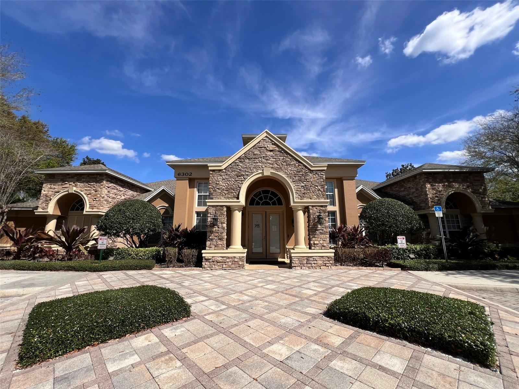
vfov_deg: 89.9
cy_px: 194
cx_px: 260
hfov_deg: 106.2
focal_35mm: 13
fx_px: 195
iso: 32
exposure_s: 1/1876
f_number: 1.8
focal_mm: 1.57
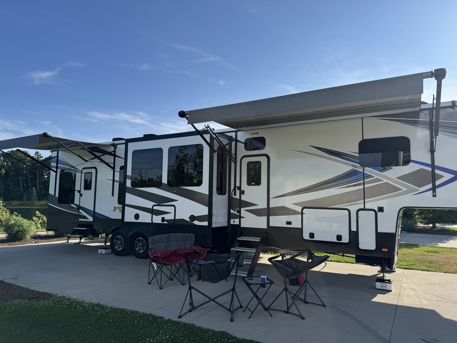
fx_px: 317
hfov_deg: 71.6
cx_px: 228
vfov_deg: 56.8
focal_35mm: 24
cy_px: 172
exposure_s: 1/4049
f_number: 1.78
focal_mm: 6.76
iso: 80
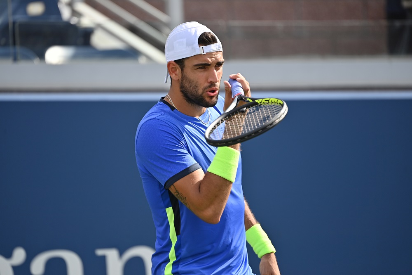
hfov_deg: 5.2
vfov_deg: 3.4
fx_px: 4576
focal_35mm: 400
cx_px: 206
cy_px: 138
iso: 400
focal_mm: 400
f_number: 4
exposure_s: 1/2500
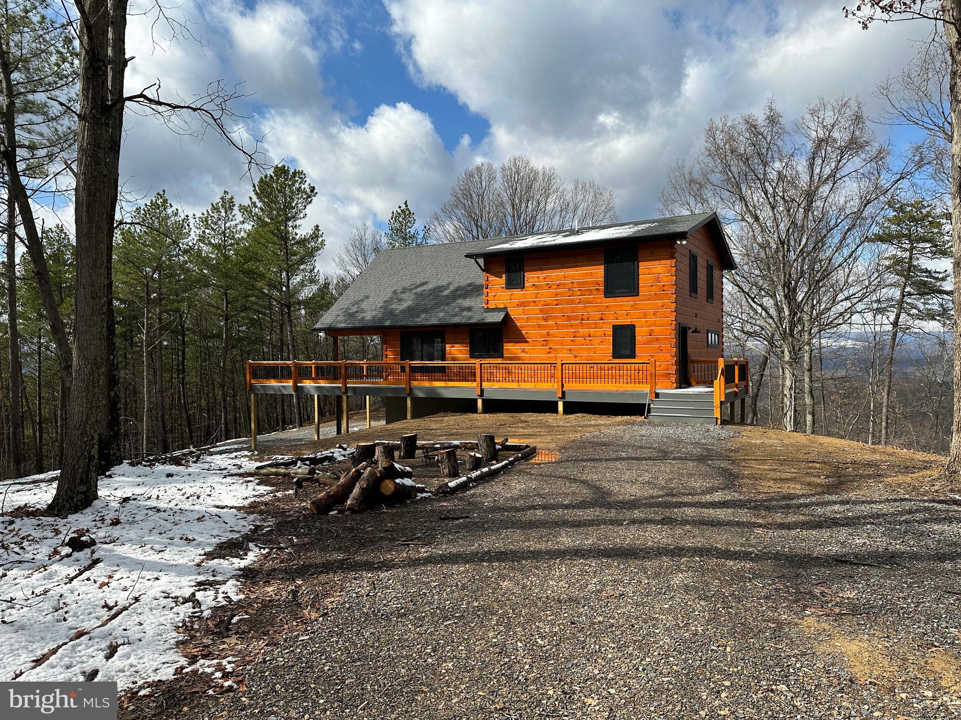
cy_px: 360
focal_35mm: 24
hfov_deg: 71.6
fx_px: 666
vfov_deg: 56.8
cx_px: 480
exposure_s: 1/4016
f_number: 1.78
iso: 80
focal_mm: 6.86
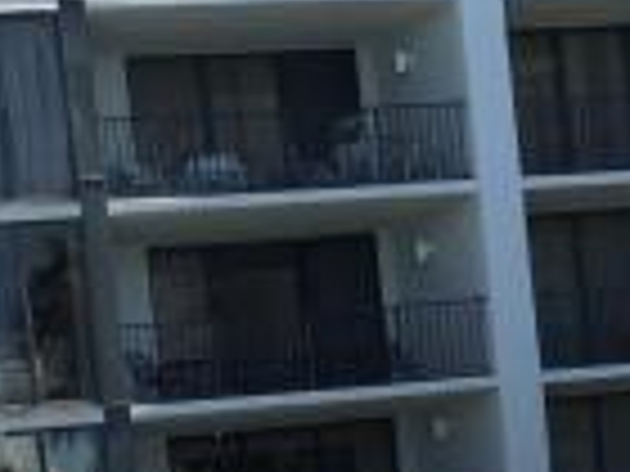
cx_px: -256
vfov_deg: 10.4
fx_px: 2421
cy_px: 899
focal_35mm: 133
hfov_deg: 14.1
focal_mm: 4.15
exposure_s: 1/1276
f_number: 2.2
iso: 32
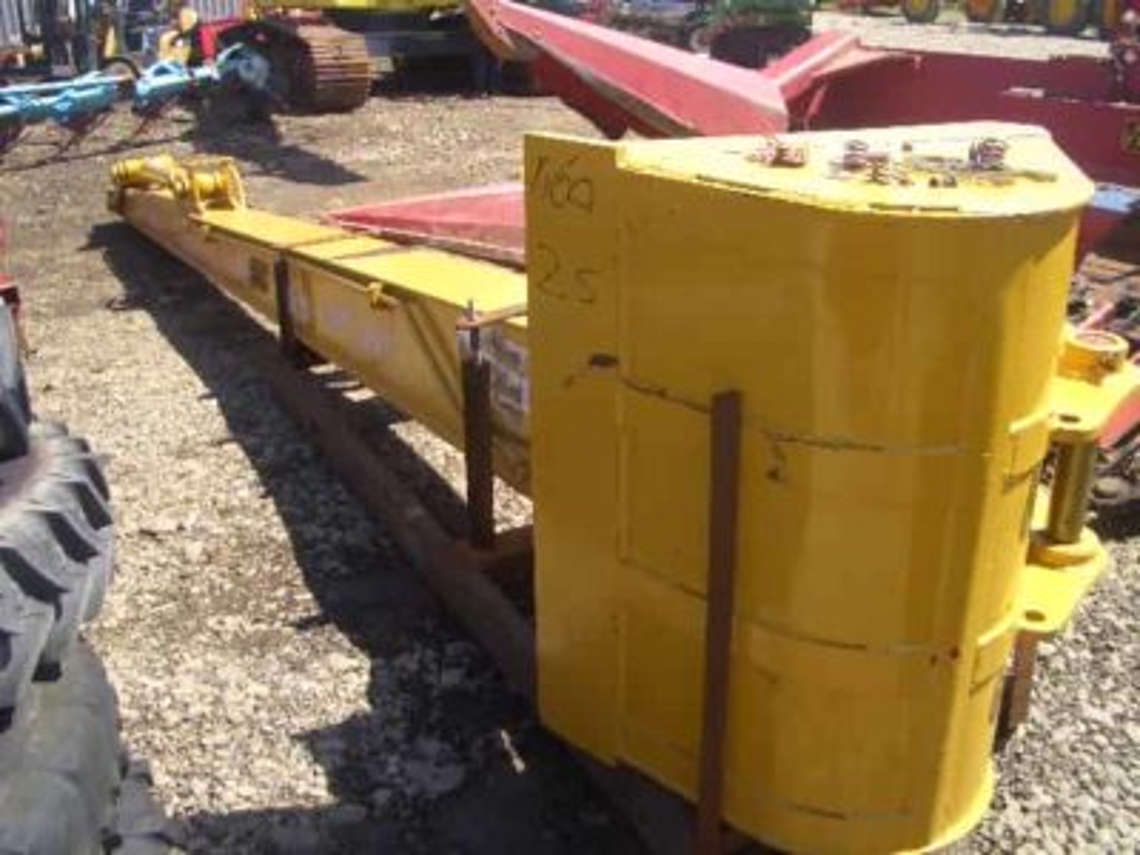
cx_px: 570
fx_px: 1153
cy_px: 428
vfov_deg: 40.7
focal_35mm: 35
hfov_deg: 52.6
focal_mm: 5.8
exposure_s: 1/160
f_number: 4.3
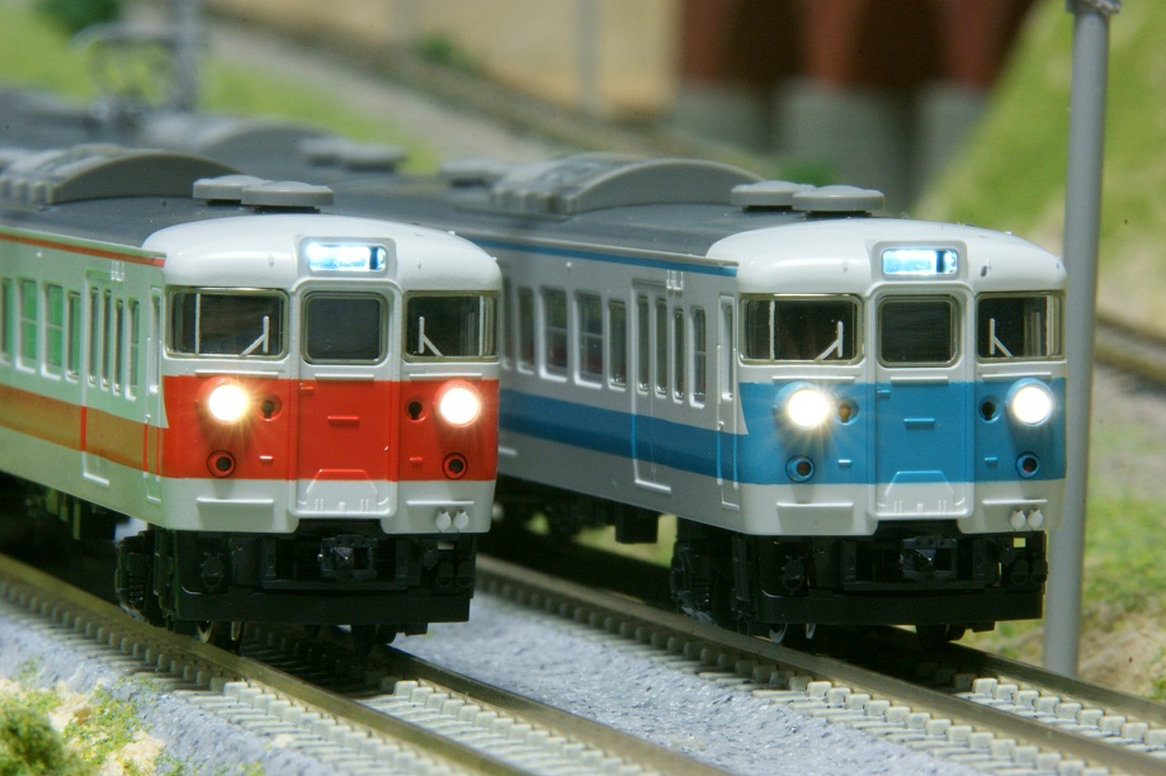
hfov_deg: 4.6
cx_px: 583
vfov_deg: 3.1
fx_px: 14569
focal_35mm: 450
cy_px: 388
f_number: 40
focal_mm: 300
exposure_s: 8
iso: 400
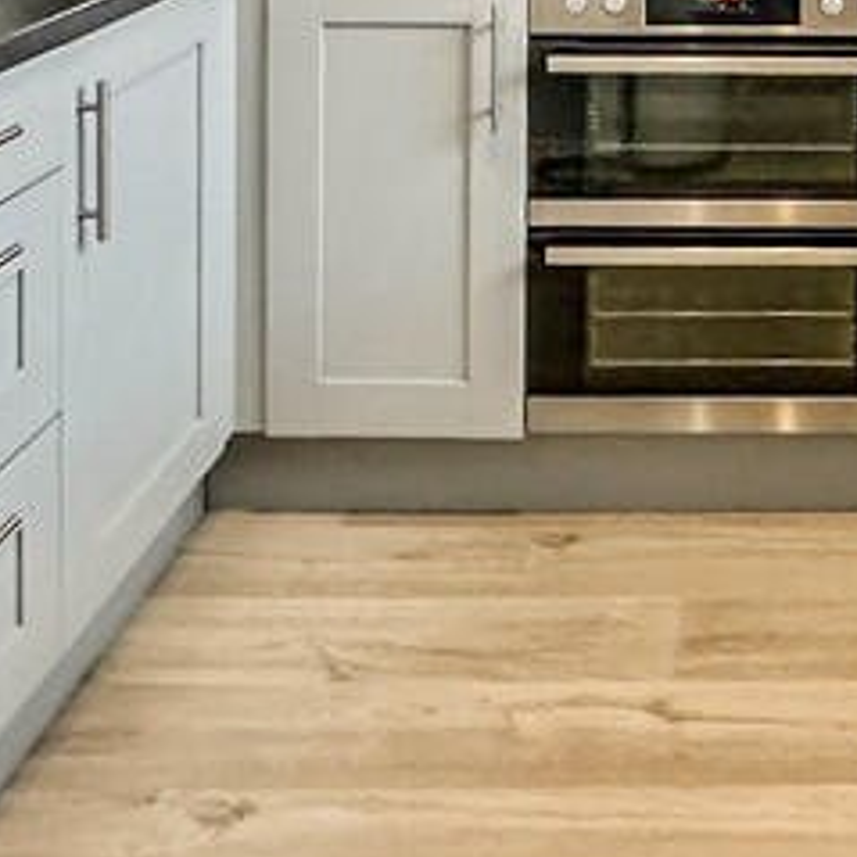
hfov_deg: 30.6
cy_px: -186
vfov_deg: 27.9
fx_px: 1485
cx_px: 789
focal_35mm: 53
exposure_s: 1/60
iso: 640
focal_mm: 2.22
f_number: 2.2
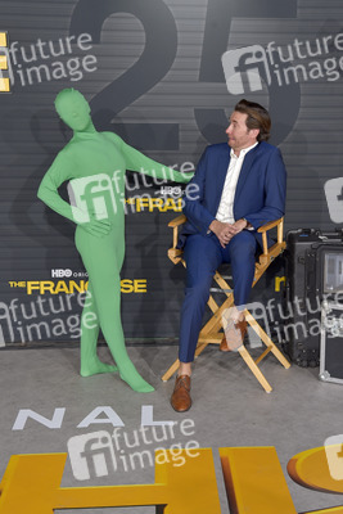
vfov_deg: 42.7
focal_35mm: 46
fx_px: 657
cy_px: 257
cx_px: 172
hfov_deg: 29.3
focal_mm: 46
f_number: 6.3
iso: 320
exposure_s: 1/250
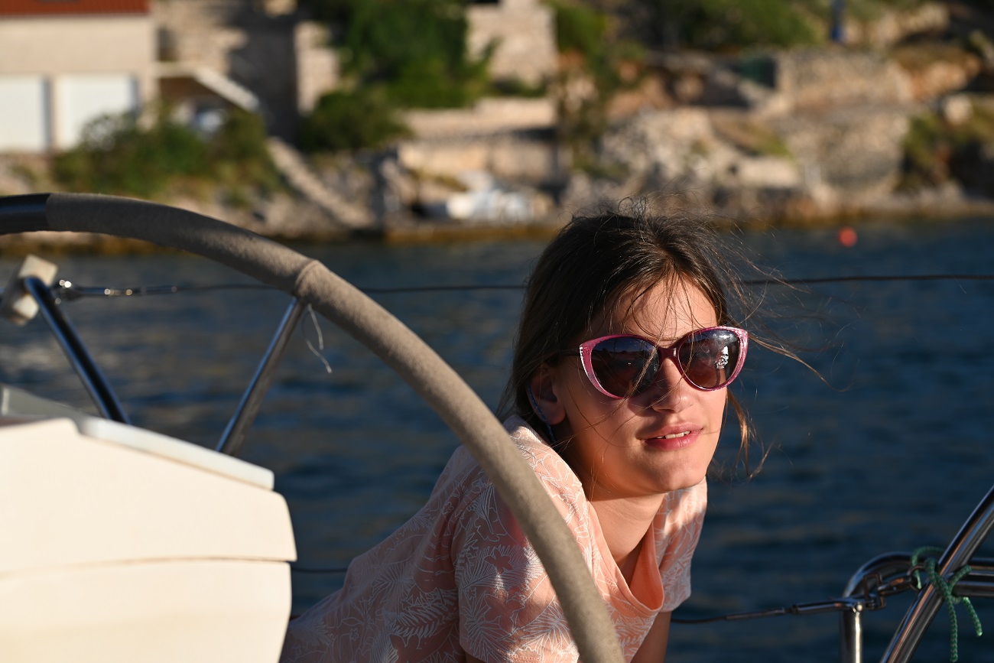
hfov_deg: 28.8
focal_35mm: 70
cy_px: 332
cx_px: 497
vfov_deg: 19.5
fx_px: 1933
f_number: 6.3
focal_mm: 70
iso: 100
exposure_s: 1/640
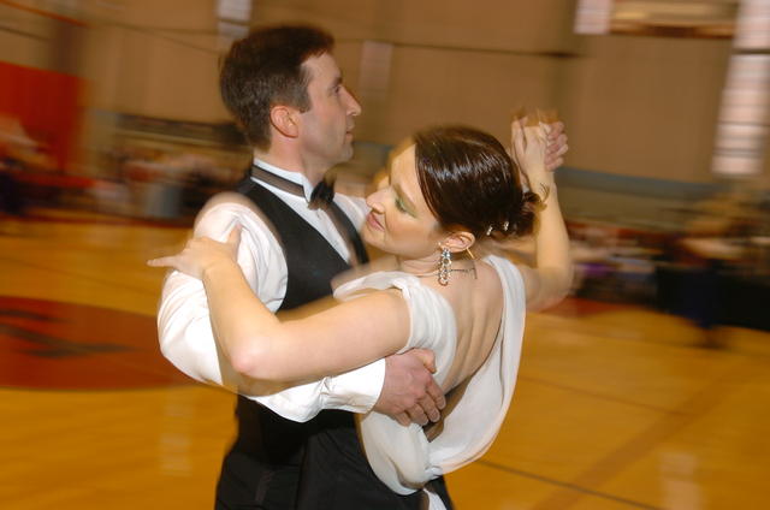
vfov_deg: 29.7
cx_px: 385
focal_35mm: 45
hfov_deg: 43.7
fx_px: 961
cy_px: 255
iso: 250
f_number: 5
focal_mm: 30
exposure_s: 1/20
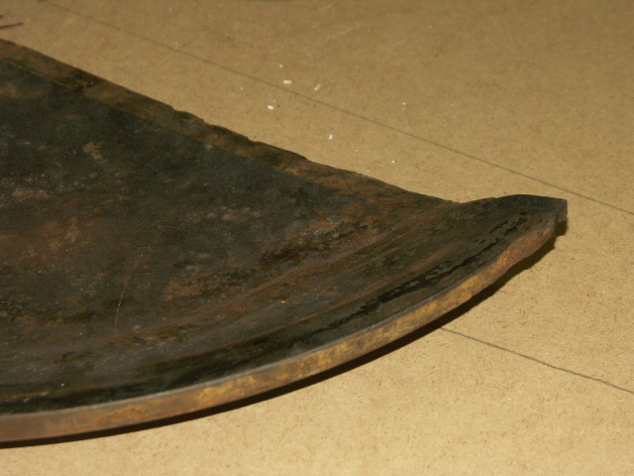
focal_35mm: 105
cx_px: 317
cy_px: 238
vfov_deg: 14.1
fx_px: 1923
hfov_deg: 18.7
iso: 200
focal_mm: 26.84
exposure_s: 1/100
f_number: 3.5
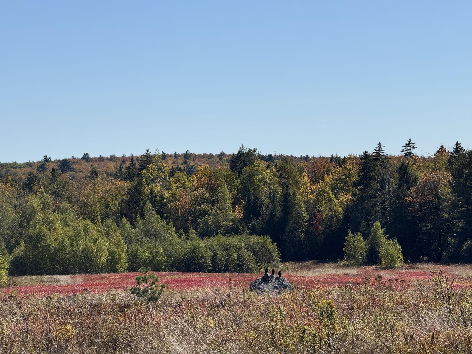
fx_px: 1636
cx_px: 236
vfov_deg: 12.3
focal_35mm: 120
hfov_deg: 16.4
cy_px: 177
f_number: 2.8
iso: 50
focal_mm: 15.66
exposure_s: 1/2933
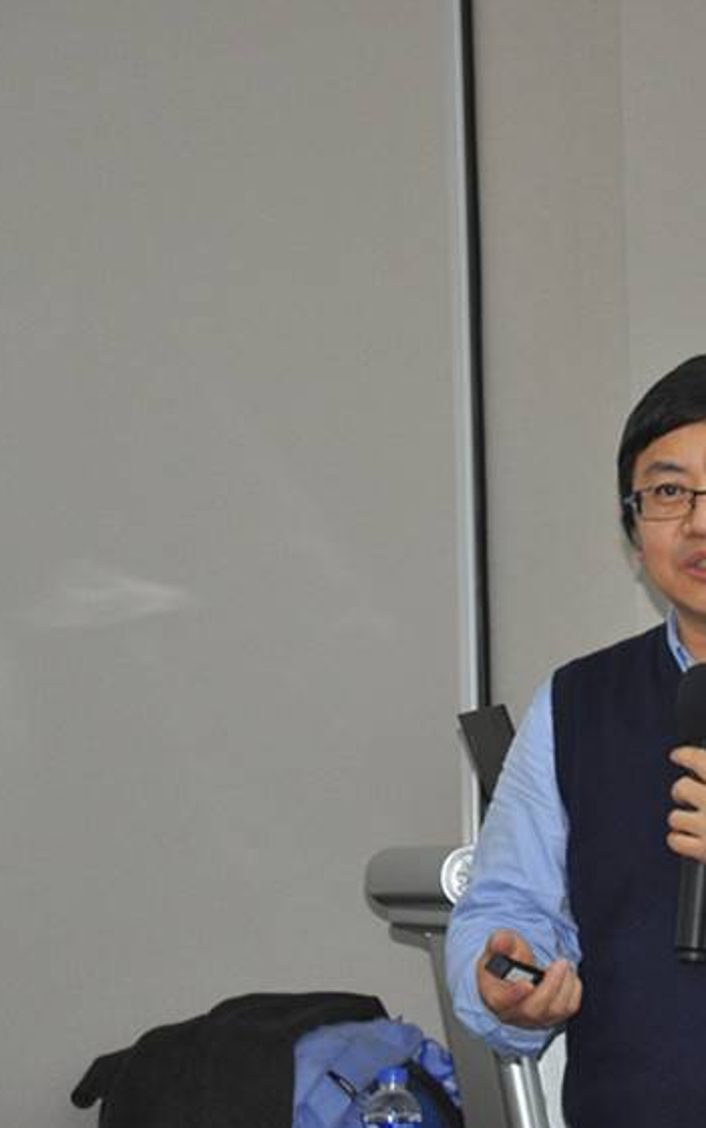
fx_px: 7468
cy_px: 563
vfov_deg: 8.6
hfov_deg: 5.4
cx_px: 599
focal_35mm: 243
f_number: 5.6
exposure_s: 1/60
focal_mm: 105
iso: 800
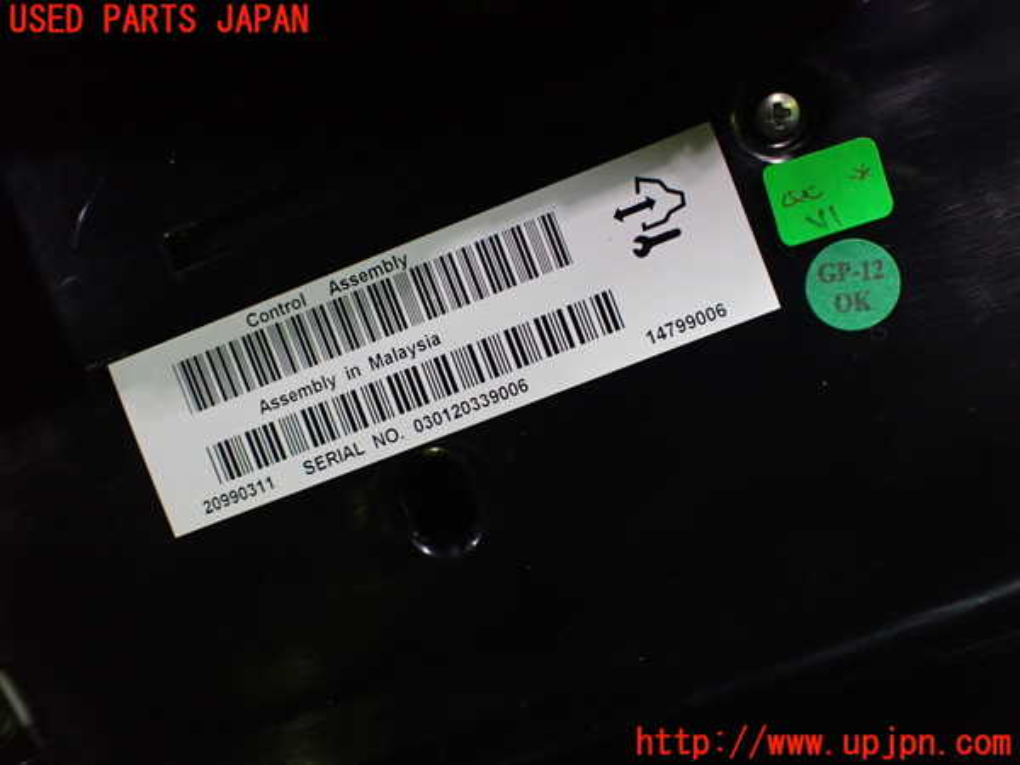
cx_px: 510
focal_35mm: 30
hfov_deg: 60.0
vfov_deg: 46.8
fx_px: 884
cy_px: 382
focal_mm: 5.4
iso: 800
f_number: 2.3
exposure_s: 1/100
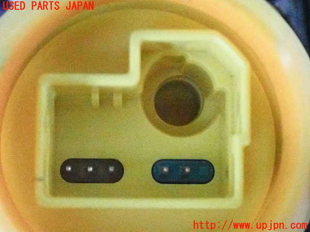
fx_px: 896
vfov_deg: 14.8
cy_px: 116
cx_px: 155
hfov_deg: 19.6
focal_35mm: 100
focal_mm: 18
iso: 12800
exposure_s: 1/125
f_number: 4.9
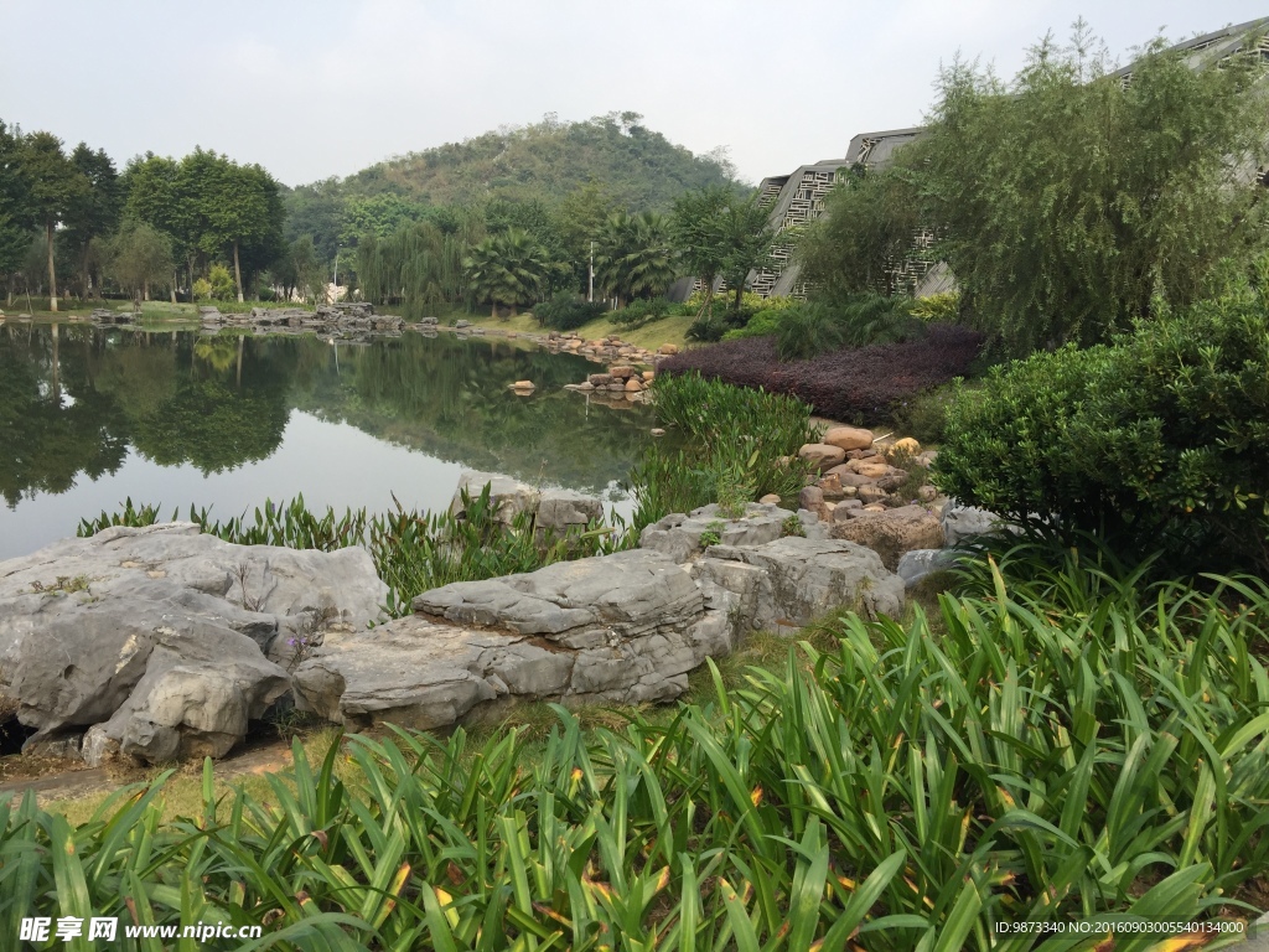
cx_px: 634
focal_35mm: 29
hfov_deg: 61.7
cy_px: 476
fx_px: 1063
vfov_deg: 48.2
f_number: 2.2
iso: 32
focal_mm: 4.15
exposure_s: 1/1014
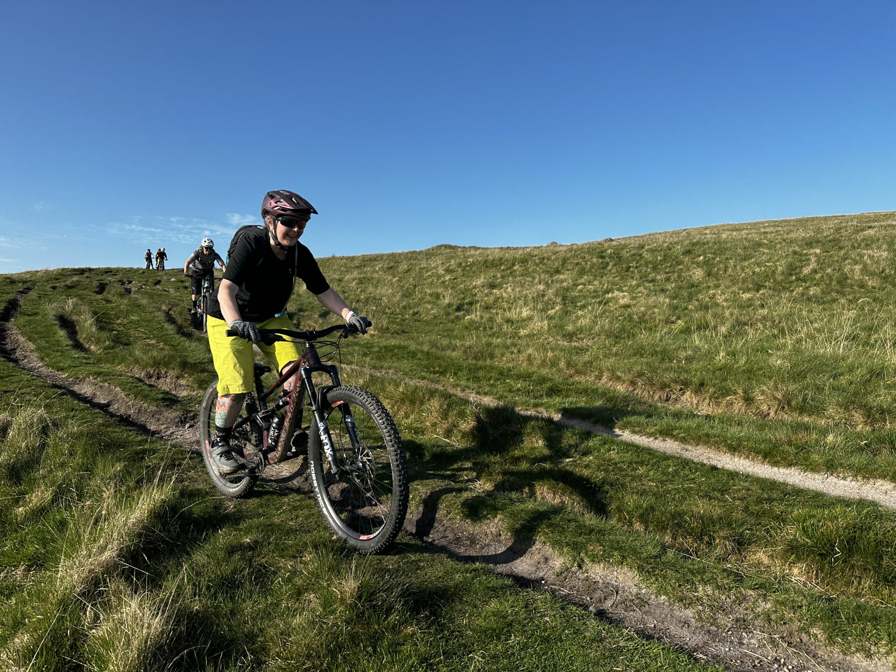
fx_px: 621
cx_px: 448
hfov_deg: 71.6
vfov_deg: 56.8
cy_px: 336
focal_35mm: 24
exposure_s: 1/3472
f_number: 1.78
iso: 80
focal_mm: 6.86
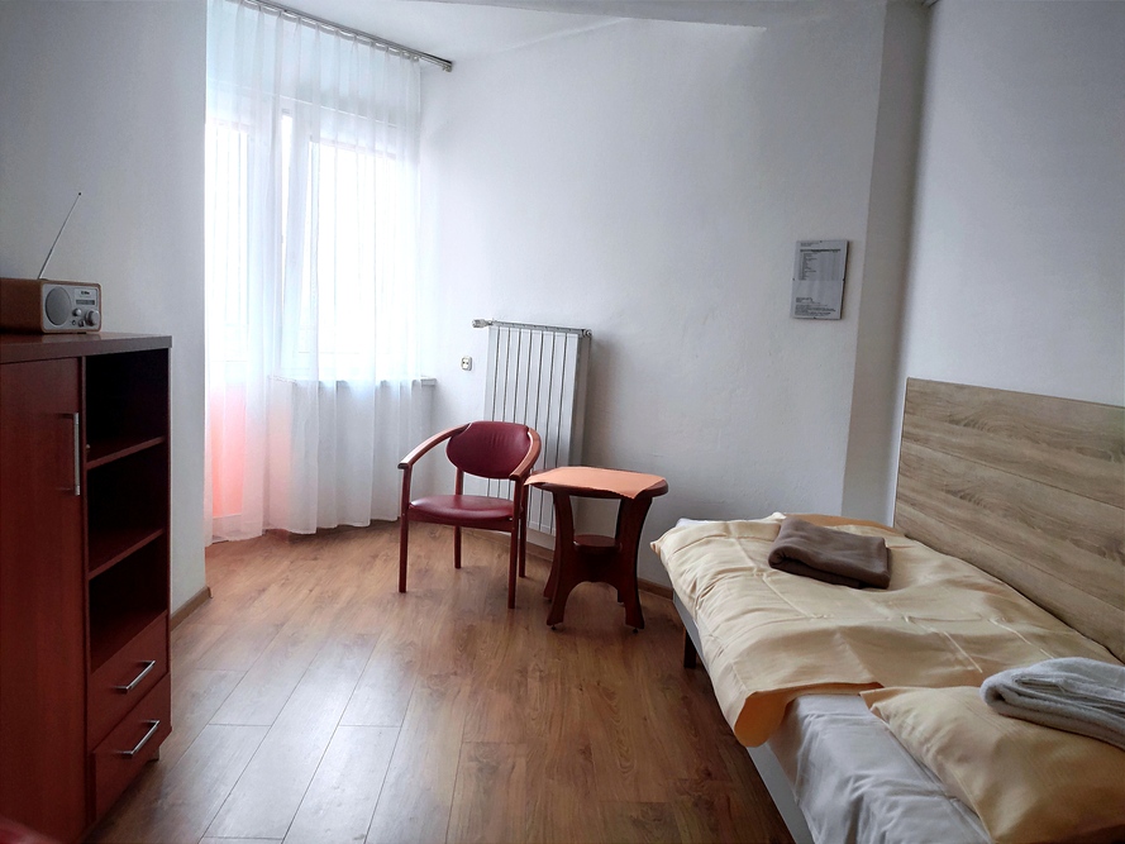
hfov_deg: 67.3
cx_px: 562
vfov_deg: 53.1
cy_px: 422
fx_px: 845
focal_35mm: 26
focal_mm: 4.77
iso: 448
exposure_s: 1/100
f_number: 1.75
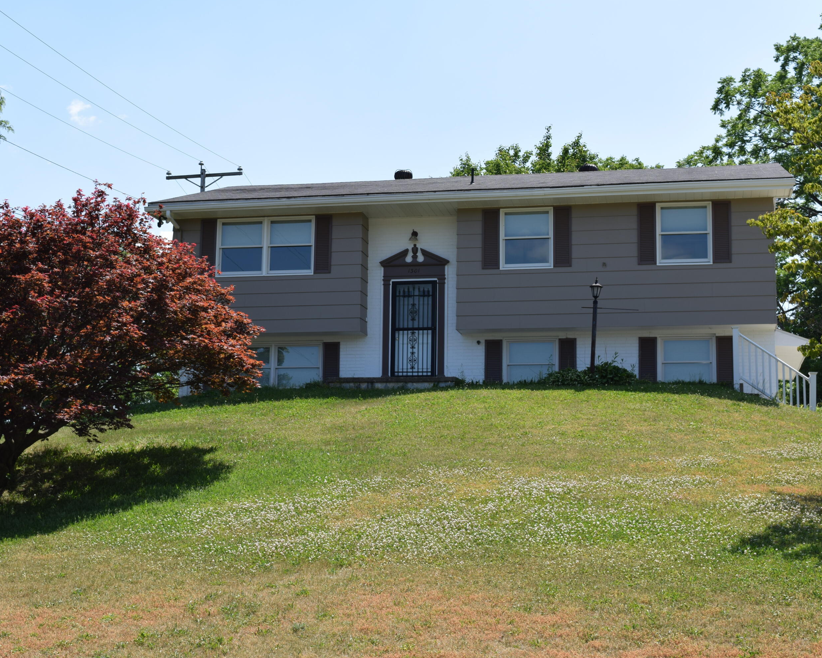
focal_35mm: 58
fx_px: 1411
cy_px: 328
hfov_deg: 32.5
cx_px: 395
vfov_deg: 26.2
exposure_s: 1/200
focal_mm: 34
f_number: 9
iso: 100
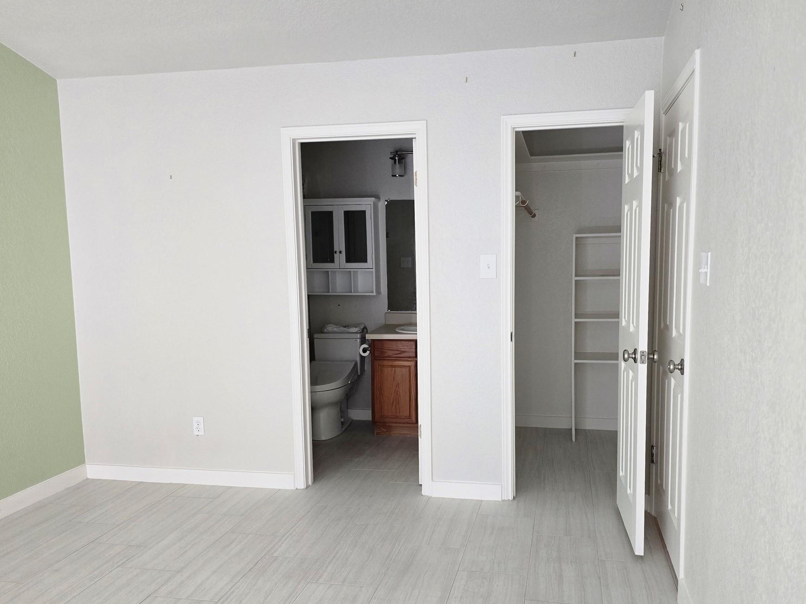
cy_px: 327
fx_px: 629
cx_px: 452
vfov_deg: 51.3
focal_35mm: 27
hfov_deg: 65.1
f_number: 1.7
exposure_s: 1/120
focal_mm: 6.3
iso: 400
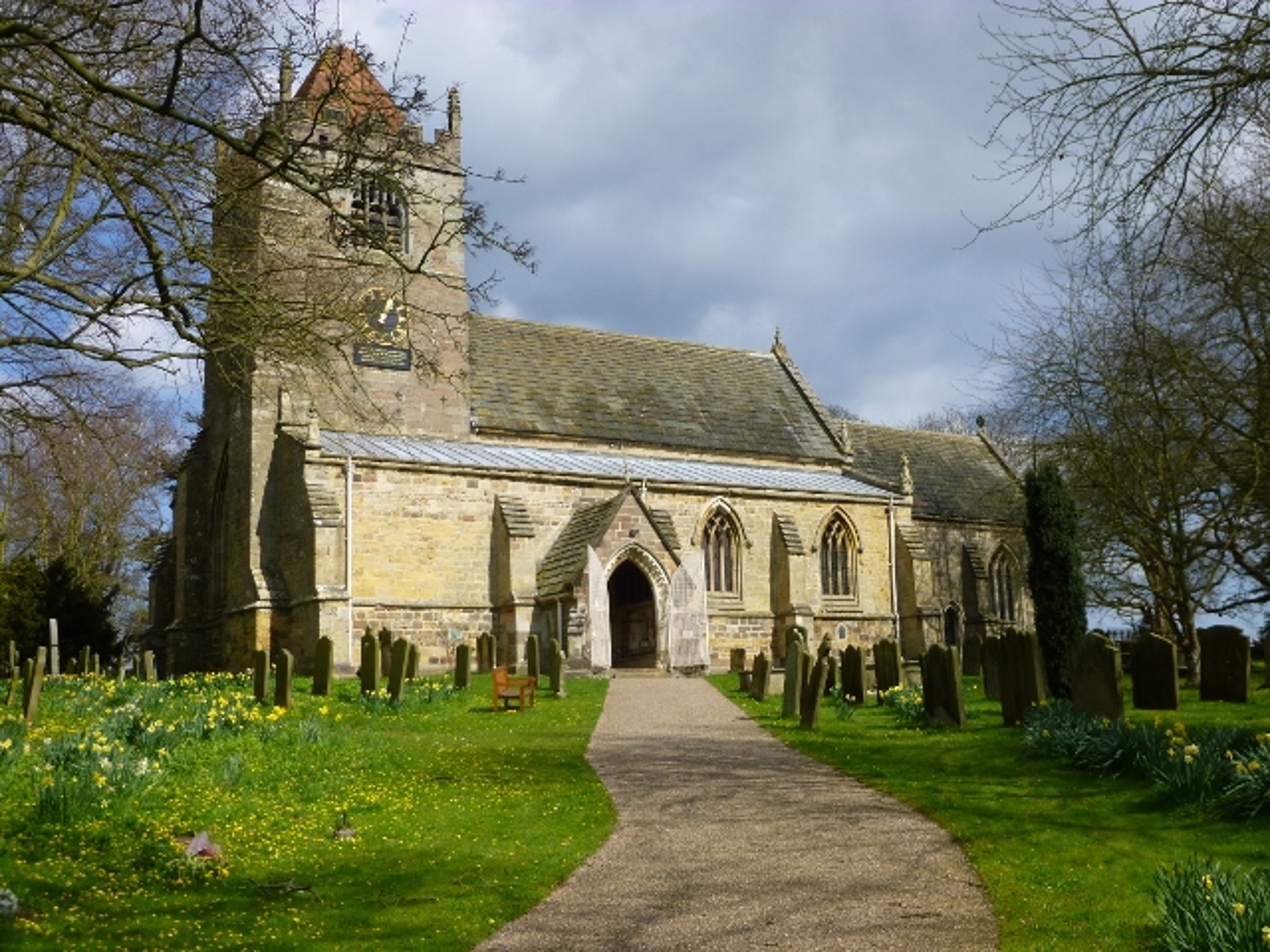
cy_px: 476
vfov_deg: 36.8
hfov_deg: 47.9
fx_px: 1431
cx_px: 635
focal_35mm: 39
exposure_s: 1/800
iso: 100
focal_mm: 6.9
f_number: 3.7
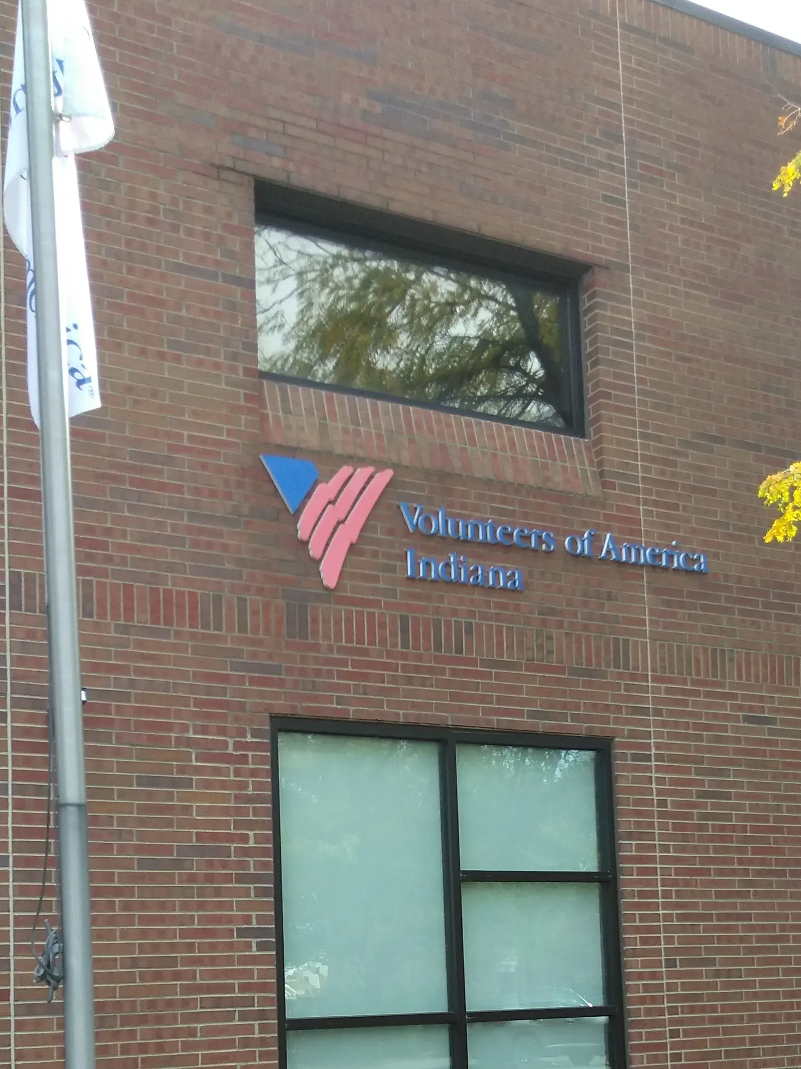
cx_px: 416
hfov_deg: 39.6
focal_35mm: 36
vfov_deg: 47.8
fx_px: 1111
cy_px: 889
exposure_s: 1/210
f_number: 2.2
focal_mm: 3.46
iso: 100
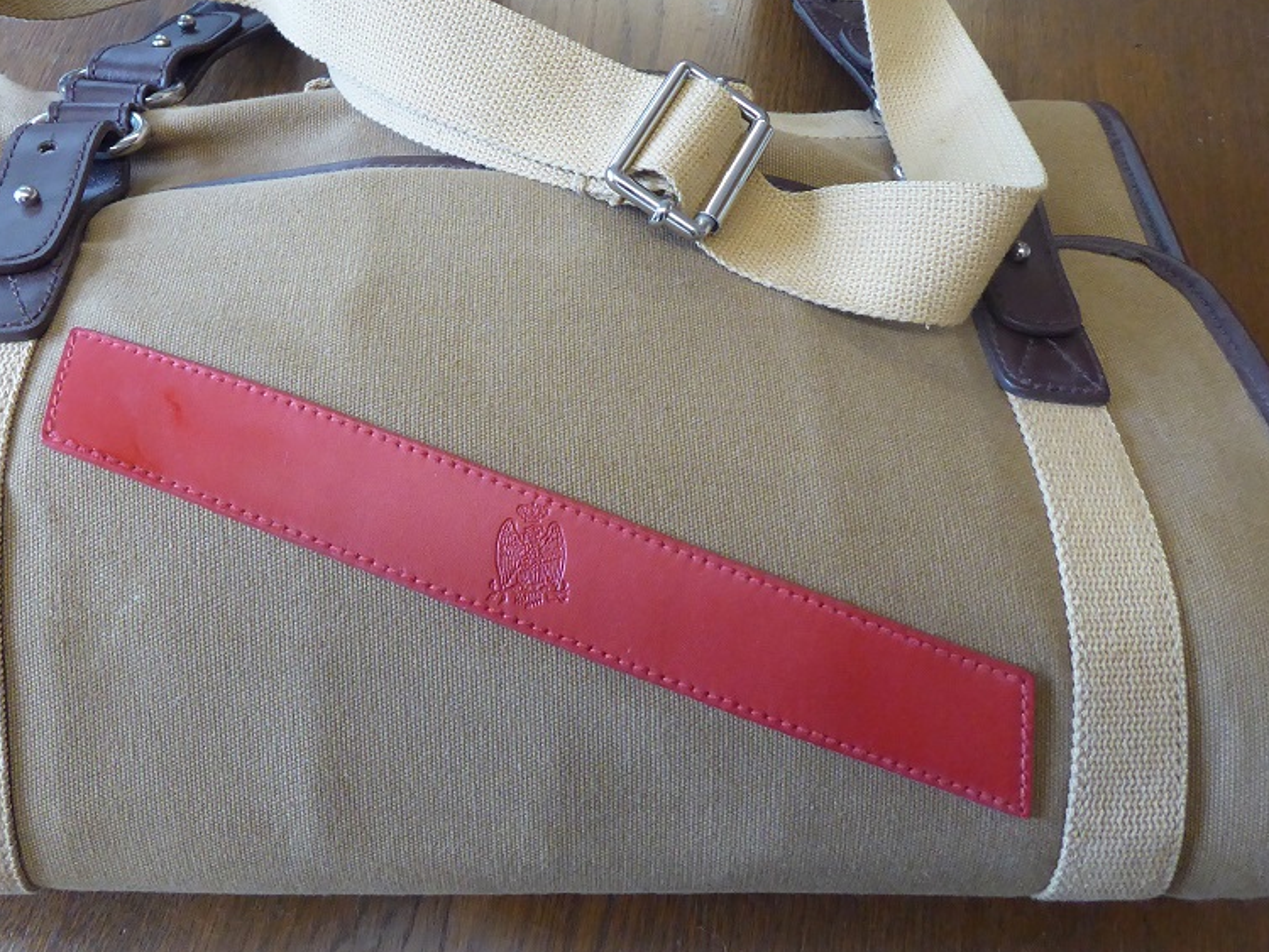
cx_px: 547
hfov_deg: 51.2
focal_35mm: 36
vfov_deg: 39.5
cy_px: 389
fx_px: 1320
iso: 400
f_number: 3.3
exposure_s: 1/50
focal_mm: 4.3
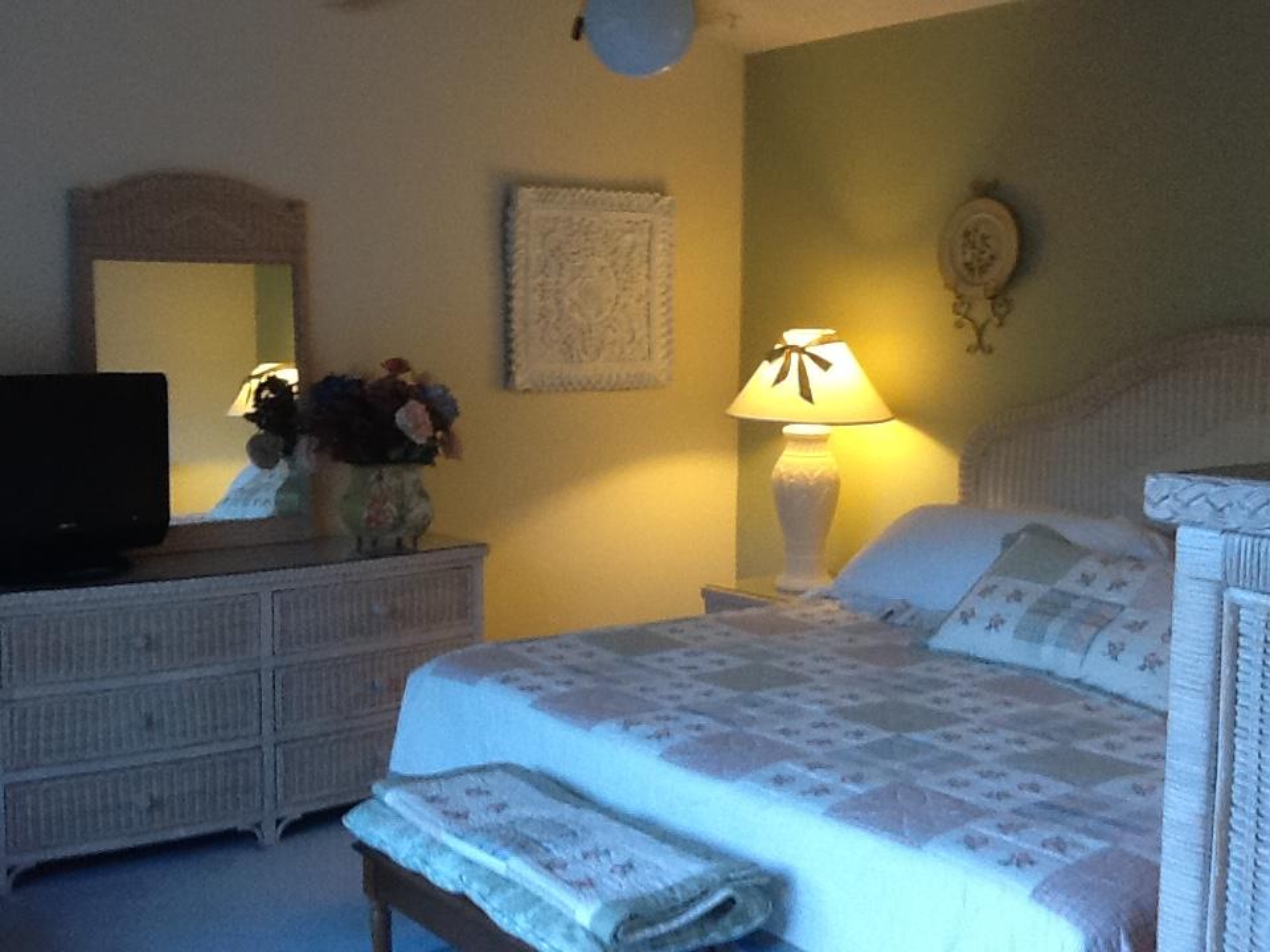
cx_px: 635
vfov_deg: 32.9
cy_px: 476
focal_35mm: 44
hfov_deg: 42.9
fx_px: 1614
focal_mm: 2.03
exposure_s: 1/30
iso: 80
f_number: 2.4
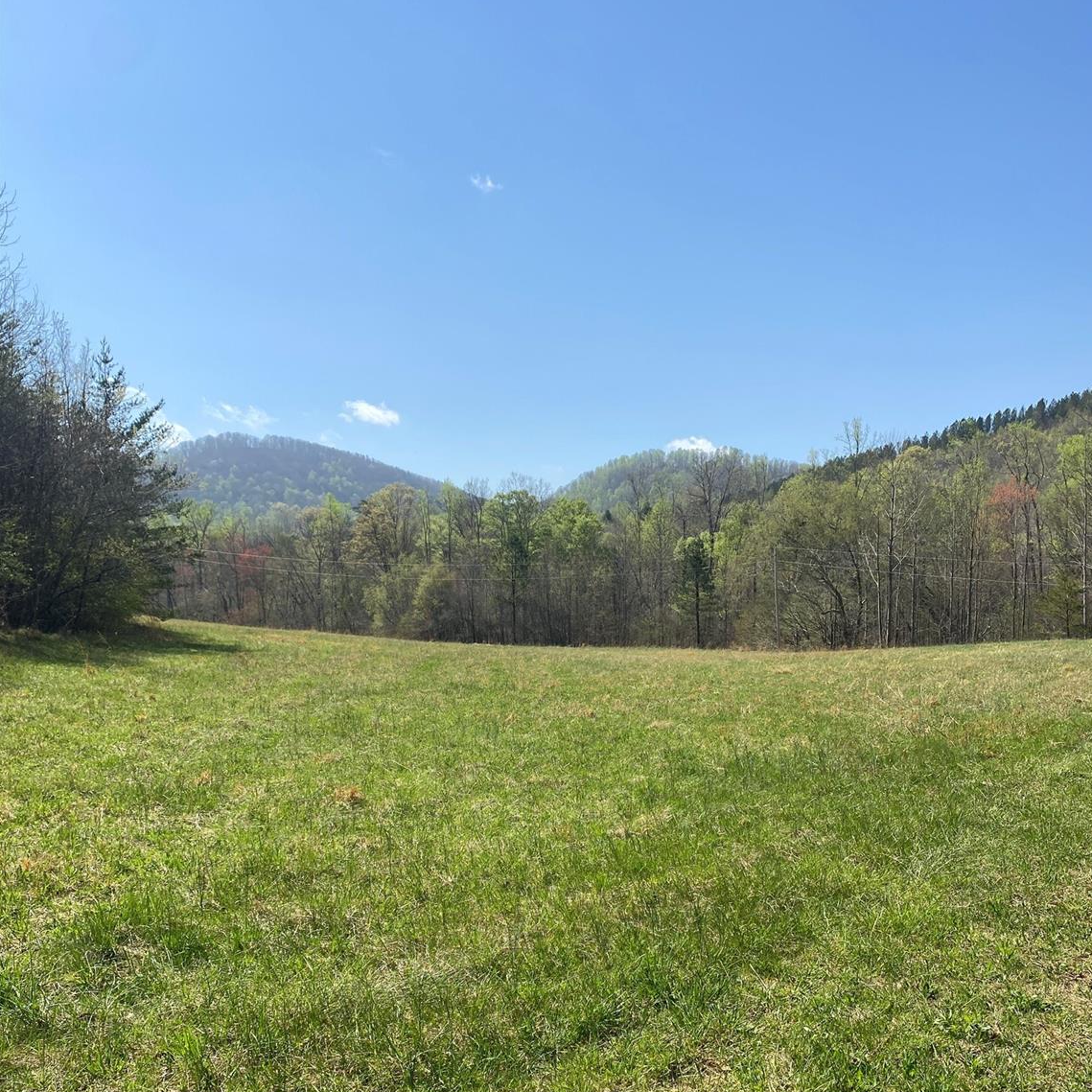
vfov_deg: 52.1
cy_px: 671
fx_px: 1106
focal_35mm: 31
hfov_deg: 52.5
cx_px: 550
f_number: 1.8
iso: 32
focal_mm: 4.25
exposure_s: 1/3610
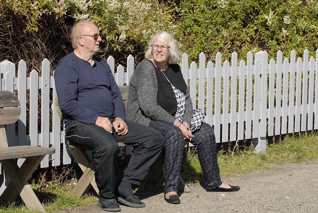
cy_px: 106
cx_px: 159
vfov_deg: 10.8
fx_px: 1127
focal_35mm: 128
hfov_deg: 16.1
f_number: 10
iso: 500
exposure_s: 1/400
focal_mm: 85
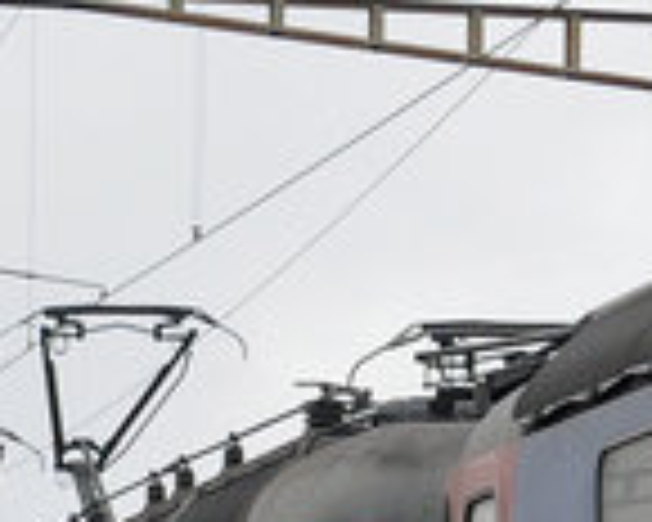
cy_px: 389
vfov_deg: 4.4
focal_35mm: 350
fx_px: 6754
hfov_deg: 5.3
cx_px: 1862
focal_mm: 30
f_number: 7.1
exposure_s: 1/200
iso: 400
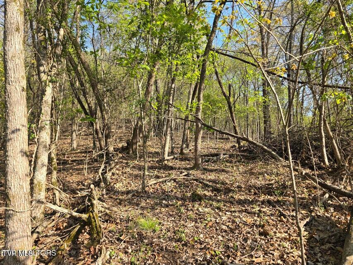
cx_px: 176
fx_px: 235
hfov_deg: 73.9
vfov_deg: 58.9
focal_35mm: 23
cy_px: 132
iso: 12
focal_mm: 6.3
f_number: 1.7
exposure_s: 1/185
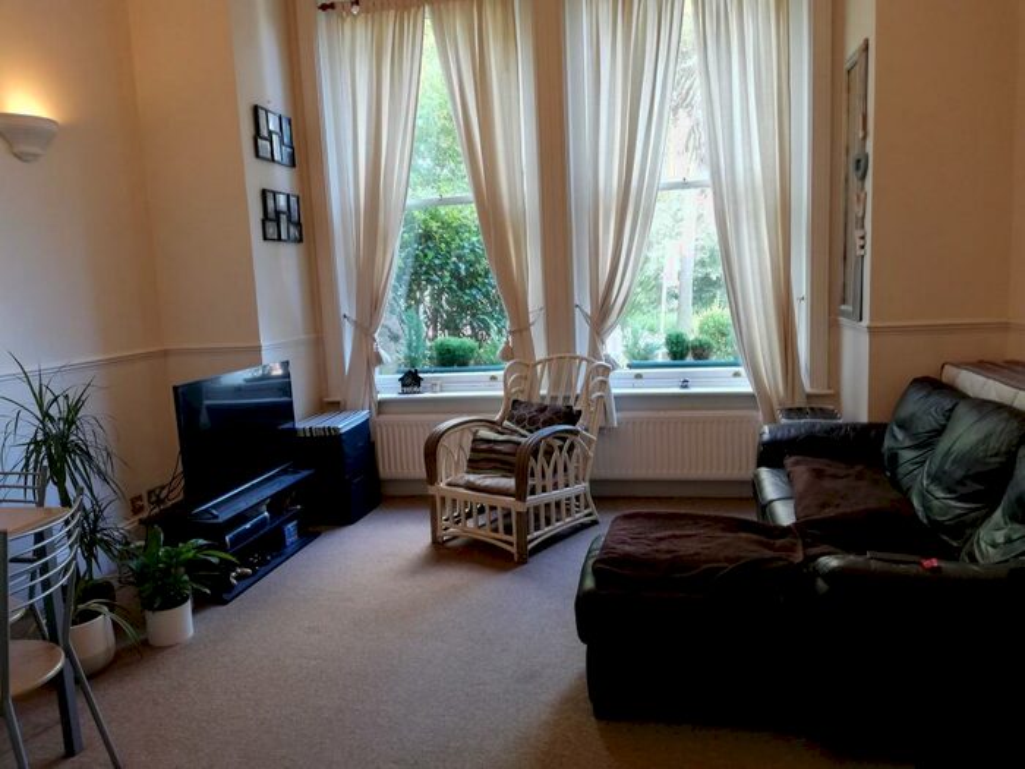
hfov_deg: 67.3
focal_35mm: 26
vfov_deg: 53.1
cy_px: 384
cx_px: 512
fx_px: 770
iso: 160
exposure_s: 1/50
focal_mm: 3.81
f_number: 2.2
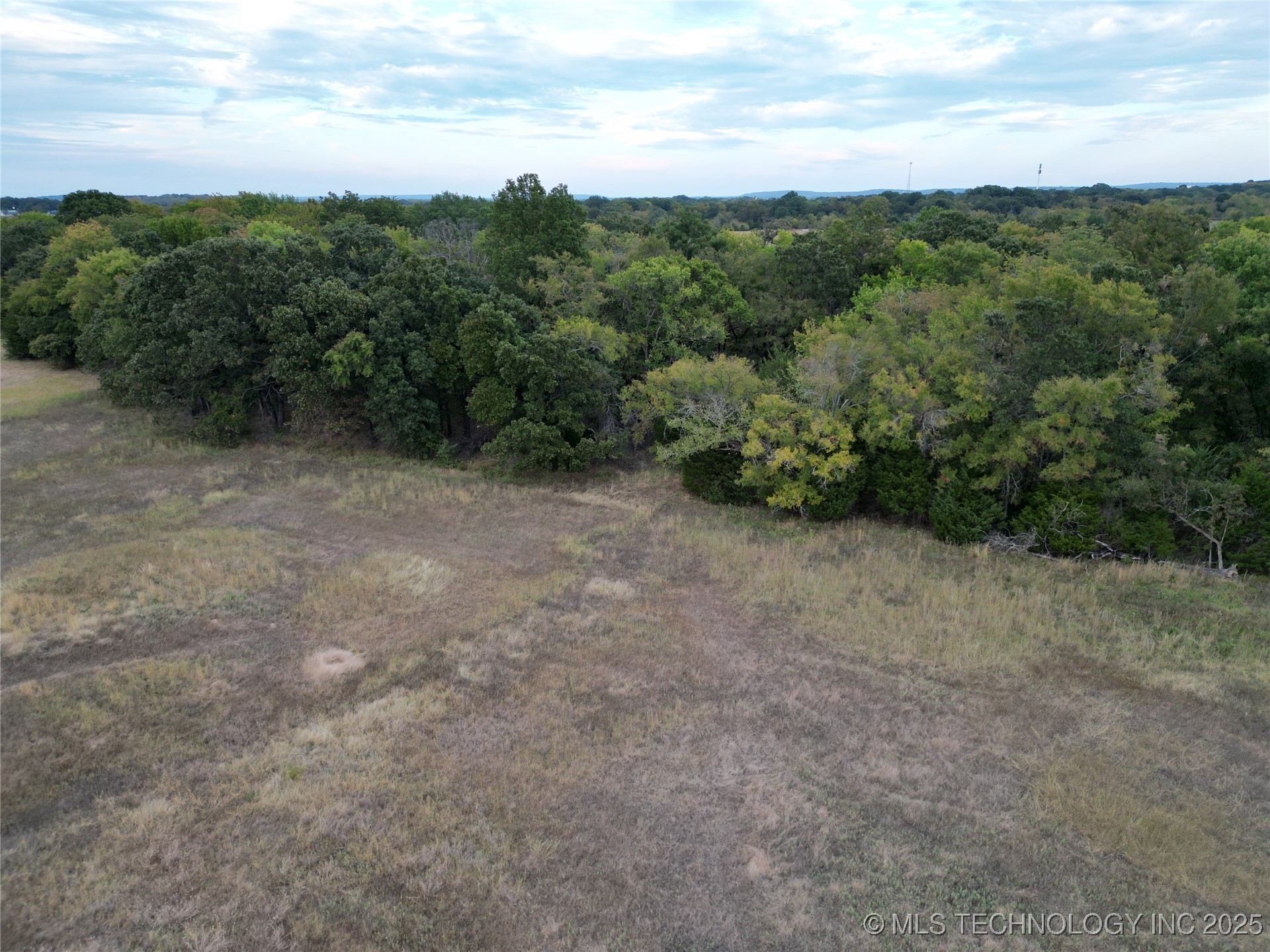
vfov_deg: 56.8
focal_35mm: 24
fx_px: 881
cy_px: 476
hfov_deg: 71.6
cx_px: 635
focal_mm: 6.72
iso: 130
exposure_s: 1/240
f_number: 1.7
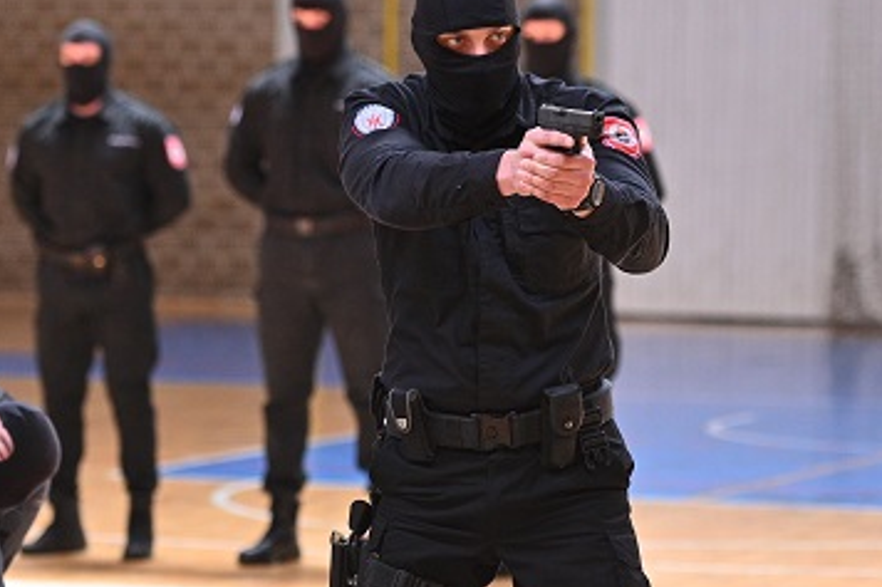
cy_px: 272
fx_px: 5387
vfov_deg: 6.2
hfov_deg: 9.4
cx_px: 421
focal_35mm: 220
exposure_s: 1/640
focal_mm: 98
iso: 1250
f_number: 2.8
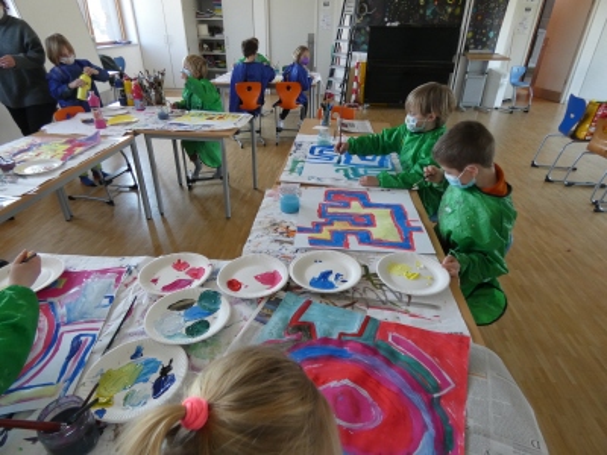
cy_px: 228
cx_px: 304
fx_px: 351
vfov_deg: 66.0
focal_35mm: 20
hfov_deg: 81.7
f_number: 2.8
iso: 250
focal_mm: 3.6
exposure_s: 1/60
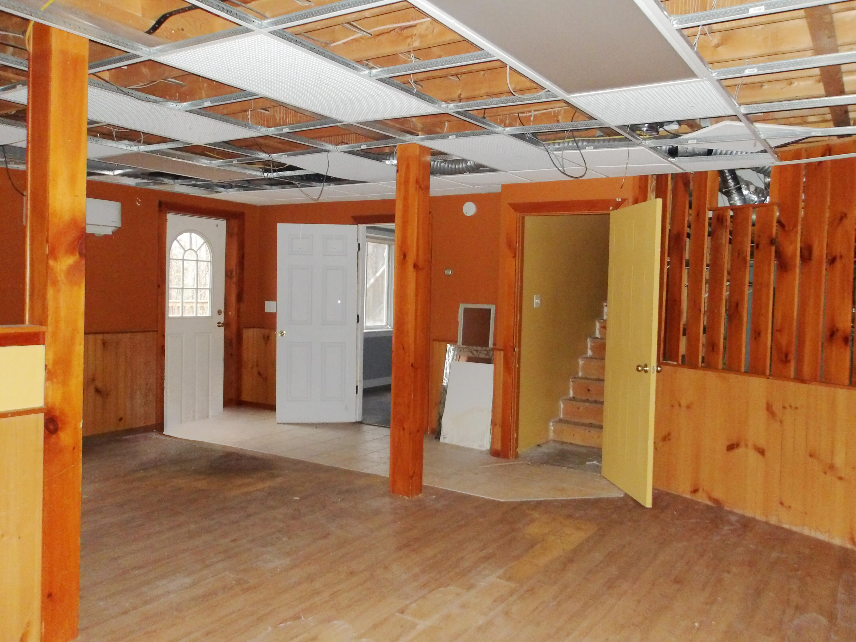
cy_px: 321
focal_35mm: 27
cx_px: 428
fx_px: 668
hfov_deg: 65.3
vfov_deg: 51.4
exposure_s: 1/60
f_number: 3
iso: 800
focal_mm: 4.9
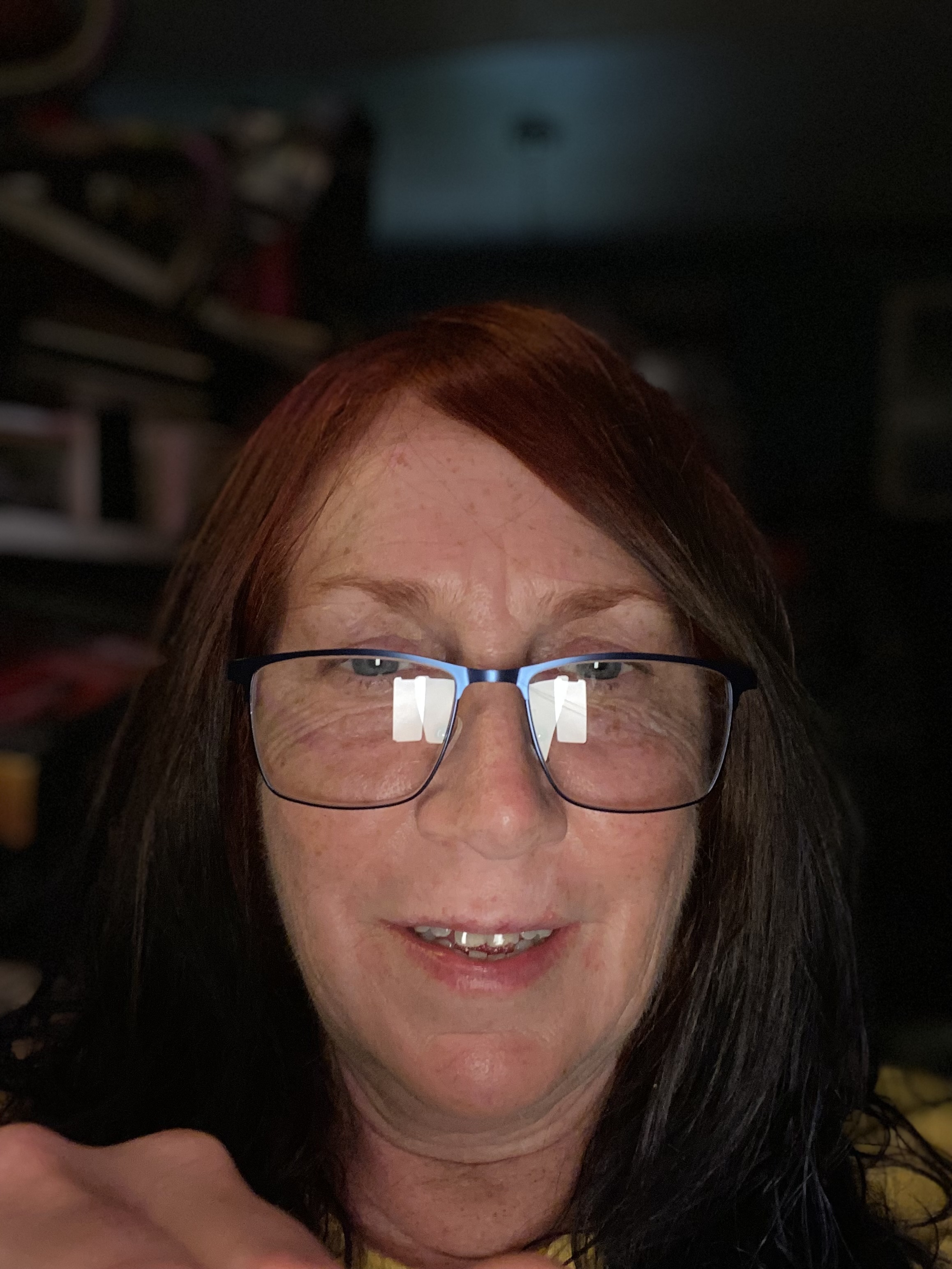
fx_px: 1100
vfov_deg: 60.0
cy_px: 634
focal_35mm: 30
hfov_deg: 46.8
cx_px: 476
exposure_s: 1/16
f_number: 2.2
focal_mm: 2.71
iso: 160
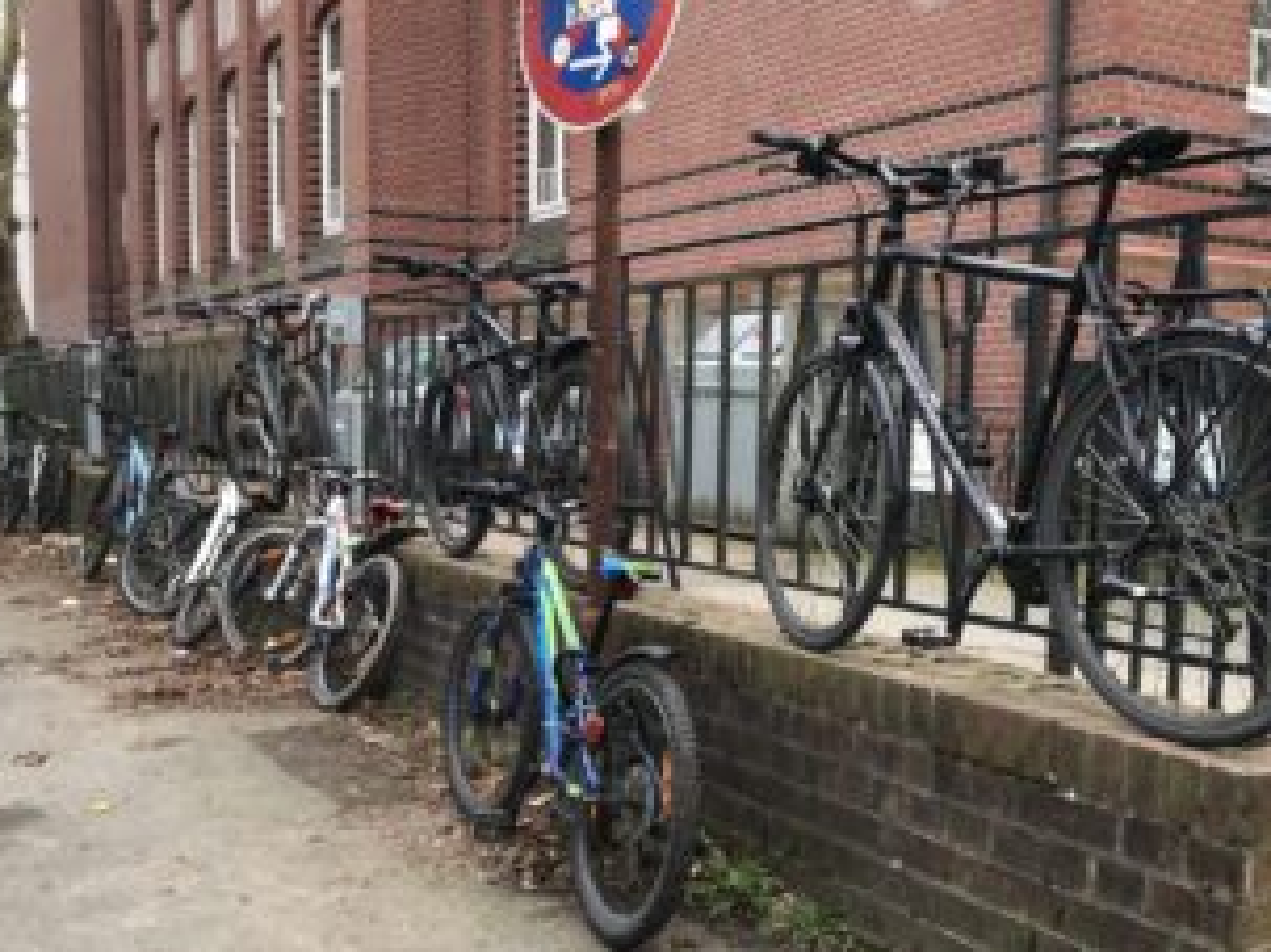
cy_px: 575
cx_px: 772
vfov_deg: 38.5
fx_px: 1358
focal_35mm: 37
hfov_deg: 49.8
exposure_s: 1/245
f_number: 1.8
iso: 20
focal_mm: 3.99
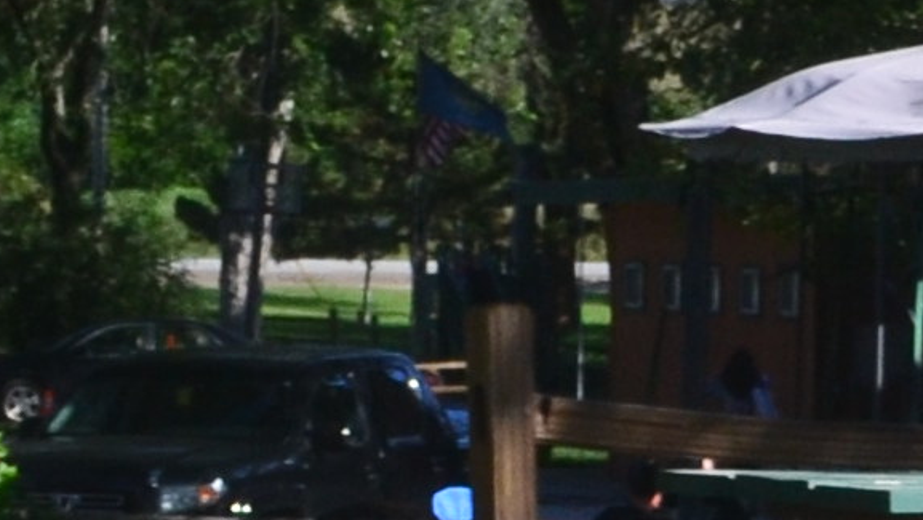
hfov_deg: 6.3
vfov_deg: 3.7
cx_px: 2395
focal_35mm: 326
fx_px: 7981
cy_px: 315
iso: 400
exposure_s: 1/250
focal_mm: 26
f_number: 10
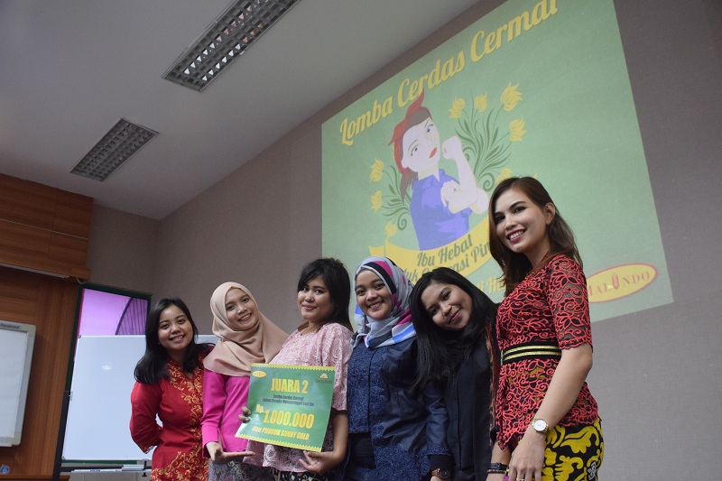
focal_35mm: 33
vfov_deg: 40.0
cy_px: 240
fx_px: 662
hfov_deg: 57.2
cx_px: 361
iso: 2800
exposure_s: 1/60
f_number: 3.8
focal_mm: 22
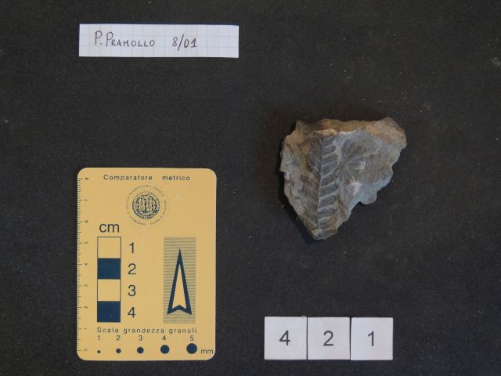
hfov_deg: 18.7
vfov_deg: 14.1
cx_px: 250
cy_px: 188
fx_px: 1520
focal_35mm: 105
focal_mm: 18.7
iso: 400
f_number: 4.2
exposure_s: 1/30
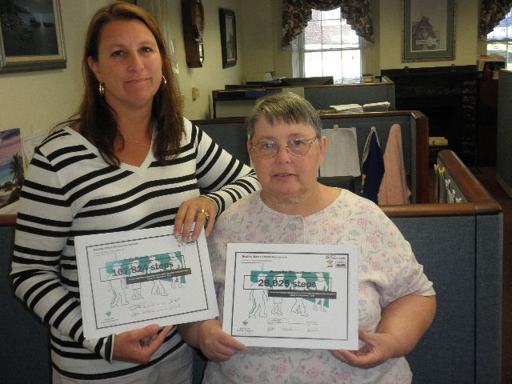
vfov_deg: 32.9
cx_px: 256
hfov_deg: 42.9
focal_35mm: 44
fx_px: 651
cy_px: 192
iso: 200
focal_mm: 7.9
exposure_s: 1/80
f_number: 3.4
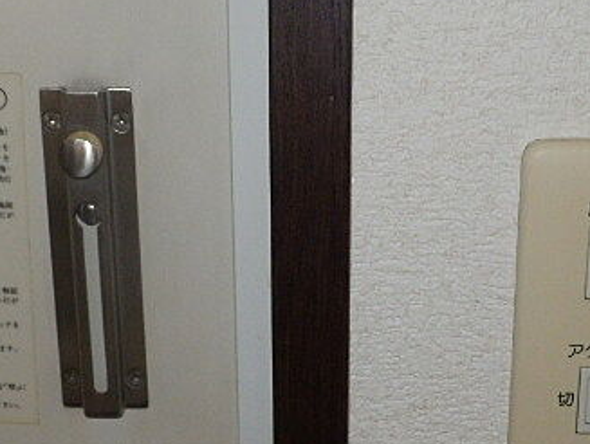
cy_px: 282
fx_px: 1467
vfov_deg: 17.2
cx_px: 316
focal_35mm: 86
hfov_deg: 22.7
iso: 800
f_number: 10.6
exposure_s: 1/40
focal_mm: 7.9
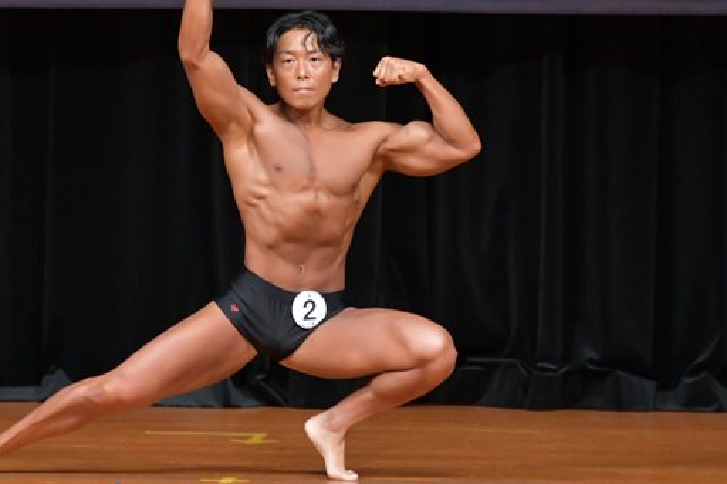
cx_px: 256
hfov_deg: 4.3
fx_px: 9629
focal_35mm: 477
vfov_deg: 2.9
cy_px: 189
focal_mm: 210
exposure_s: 1/400
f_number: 5.6
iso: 5000
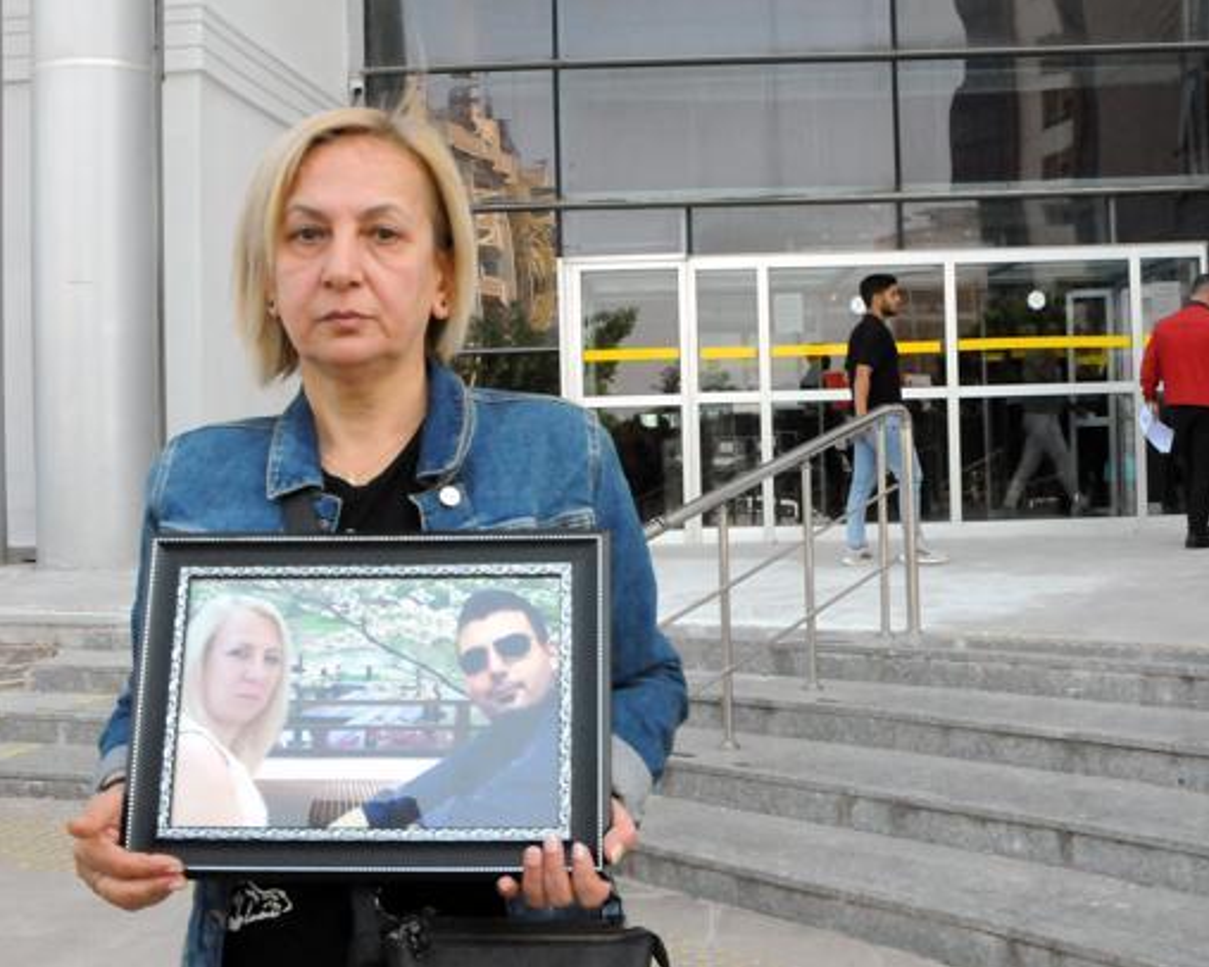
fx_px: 1466
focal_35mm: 41
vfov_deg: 36.5
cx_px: 618
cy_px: 484
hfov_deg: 44.8
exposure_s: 1/640
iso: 3200
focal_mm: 24
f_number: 13
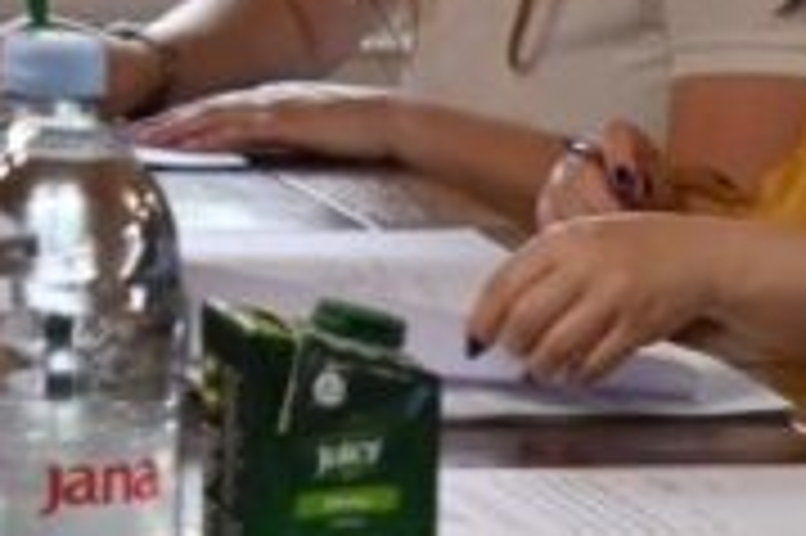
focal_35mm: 307
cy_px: 563
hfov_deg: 6.4
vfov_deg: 4.5
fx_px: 6856
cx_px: 1963
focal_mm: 29
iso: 1600
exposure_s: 1/125
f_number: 5
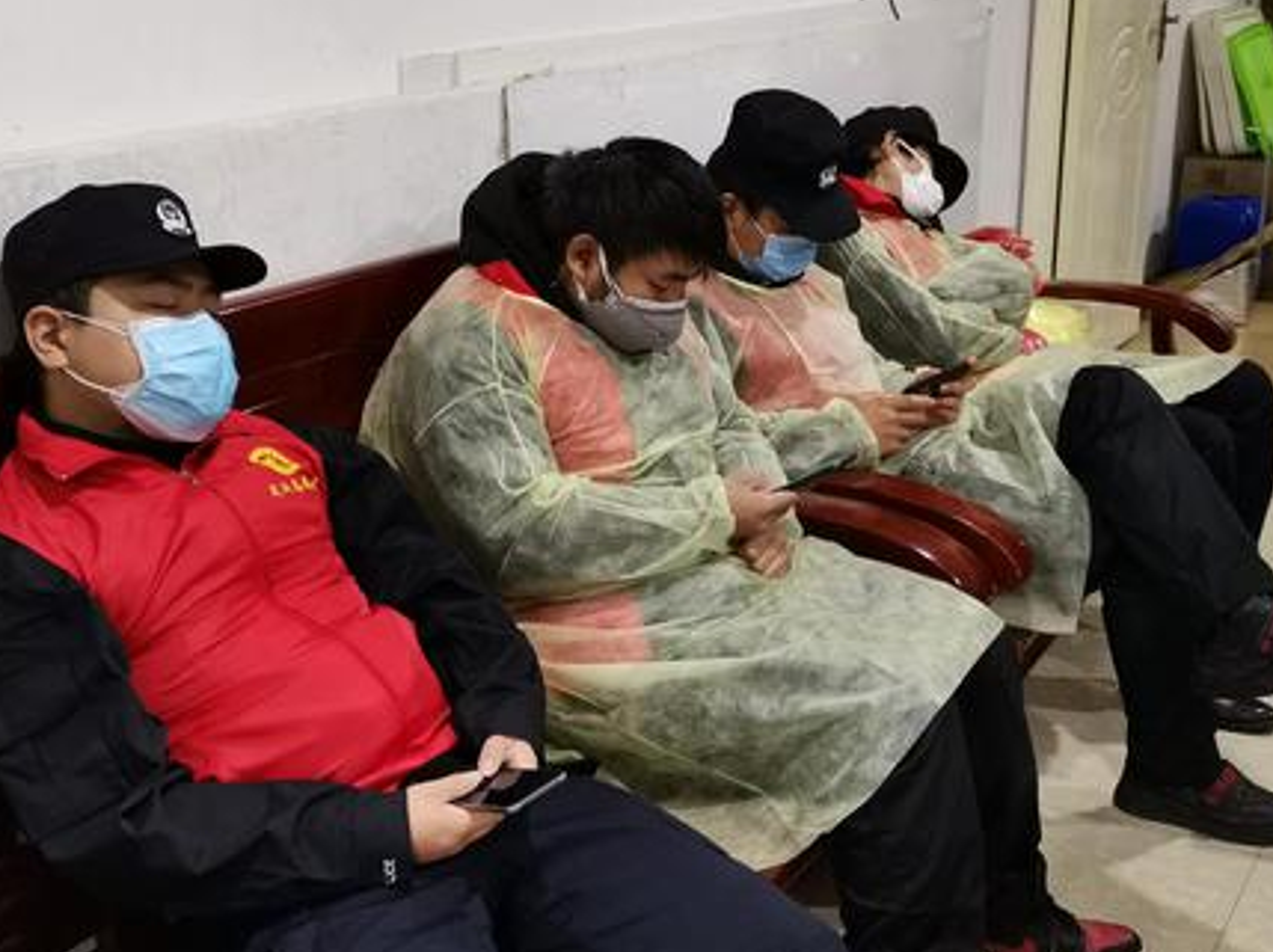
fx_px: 1837
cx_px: 605
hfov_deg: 38.2
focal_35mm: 50
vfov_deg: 29.1
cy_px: 445
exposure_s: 1/33.3
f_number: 1.8
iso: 400
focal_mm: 4.75
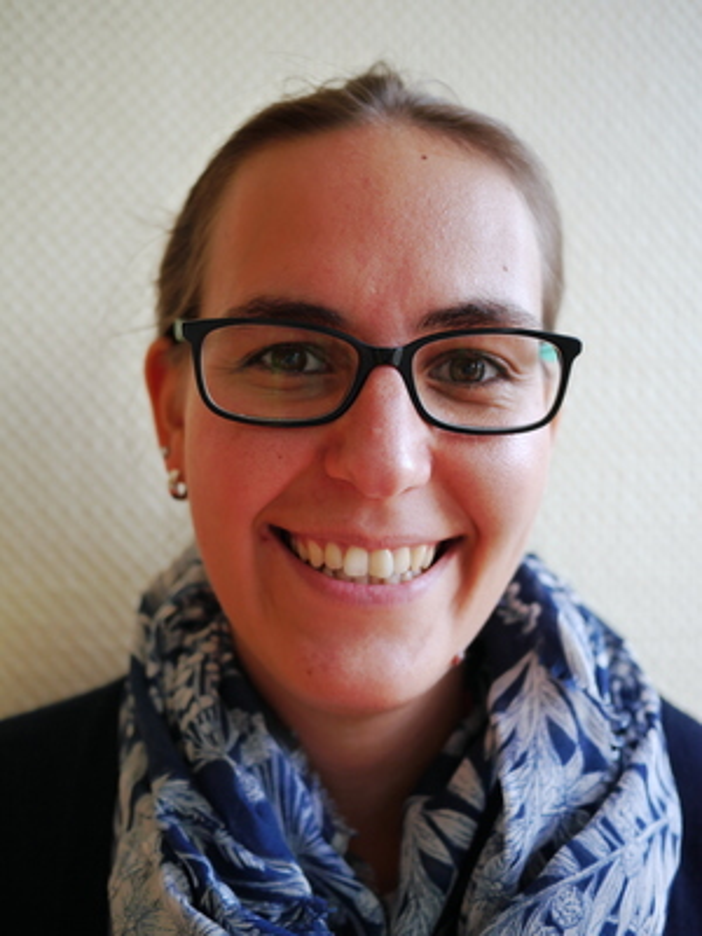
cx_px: 351
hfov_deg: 36.0
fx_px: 1082
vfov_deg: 46.8
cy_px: 468
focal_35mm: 40
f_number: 2
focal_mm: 20
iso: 160
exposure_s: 1/160
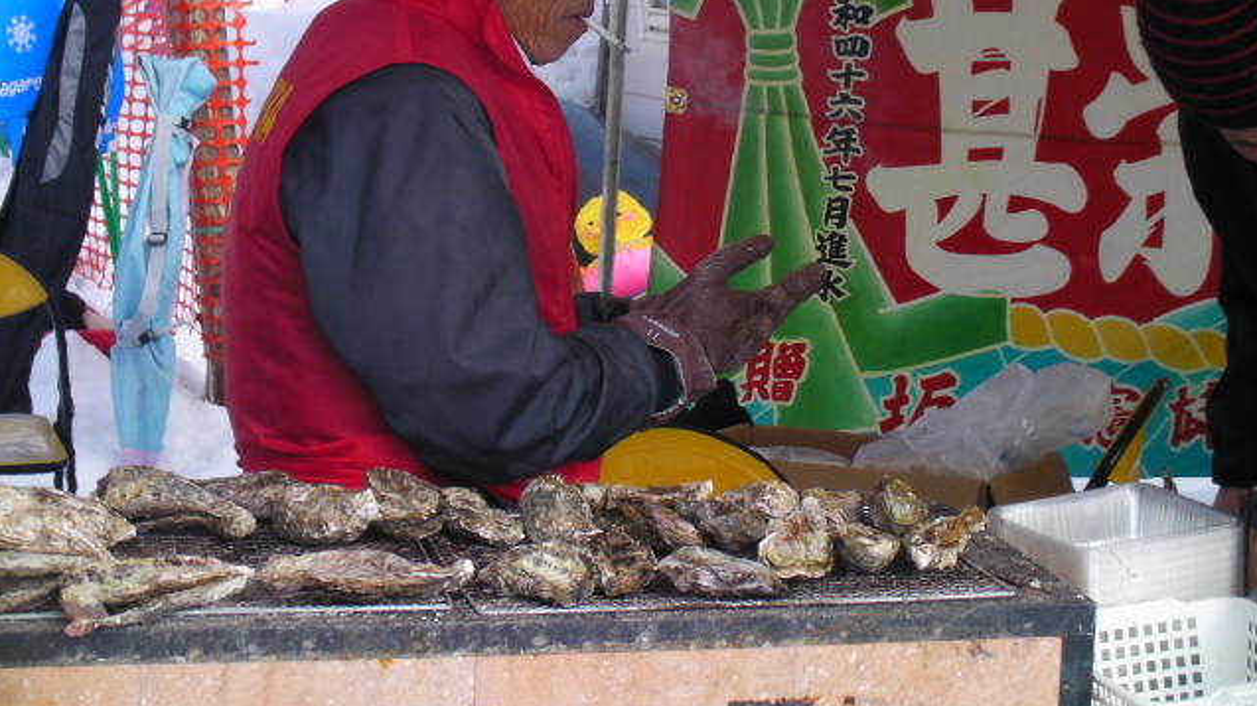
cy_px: 237
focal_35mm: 81
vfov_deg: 14.9
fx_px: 2699
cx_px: 629
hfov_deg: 26.2
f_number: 3.7
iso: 50
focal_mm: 12.4
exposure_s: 1/254
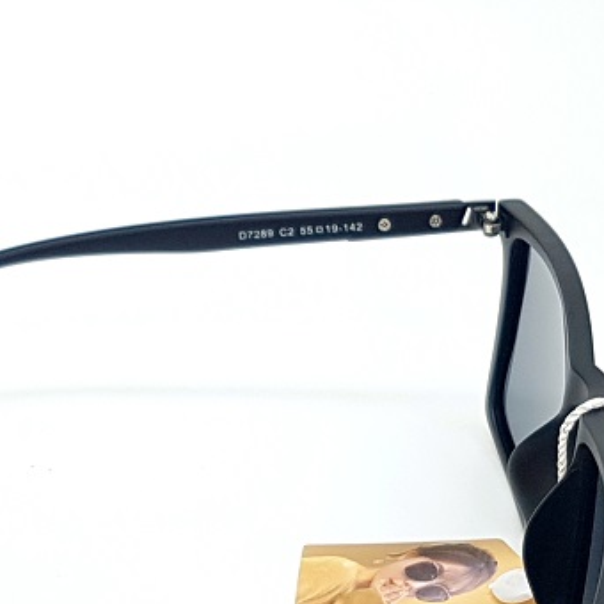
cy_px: 471
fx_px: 1066
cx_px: 169
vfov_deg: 31.0
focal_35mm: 54
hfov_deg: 31.2
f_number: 1.7
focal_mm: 4.2
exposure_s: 1/130
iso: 50
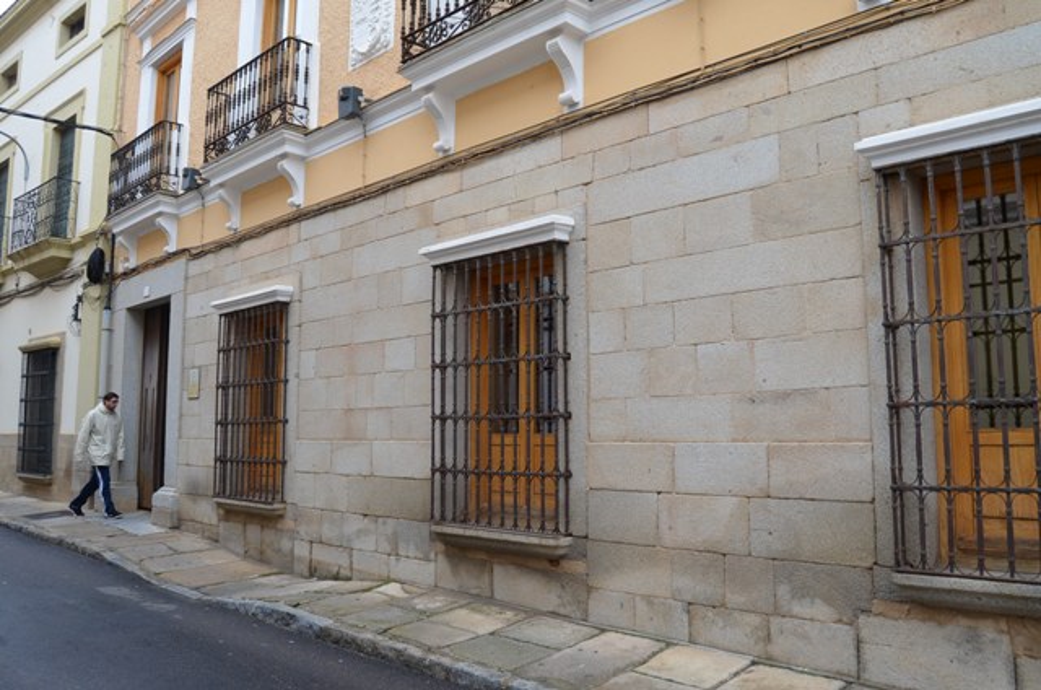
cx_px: 520
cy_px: 345
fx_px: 822
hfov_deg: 64.7
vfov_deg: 45.5
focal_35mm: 28
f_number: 5.6
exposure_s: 1/125
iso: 220
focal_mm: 19
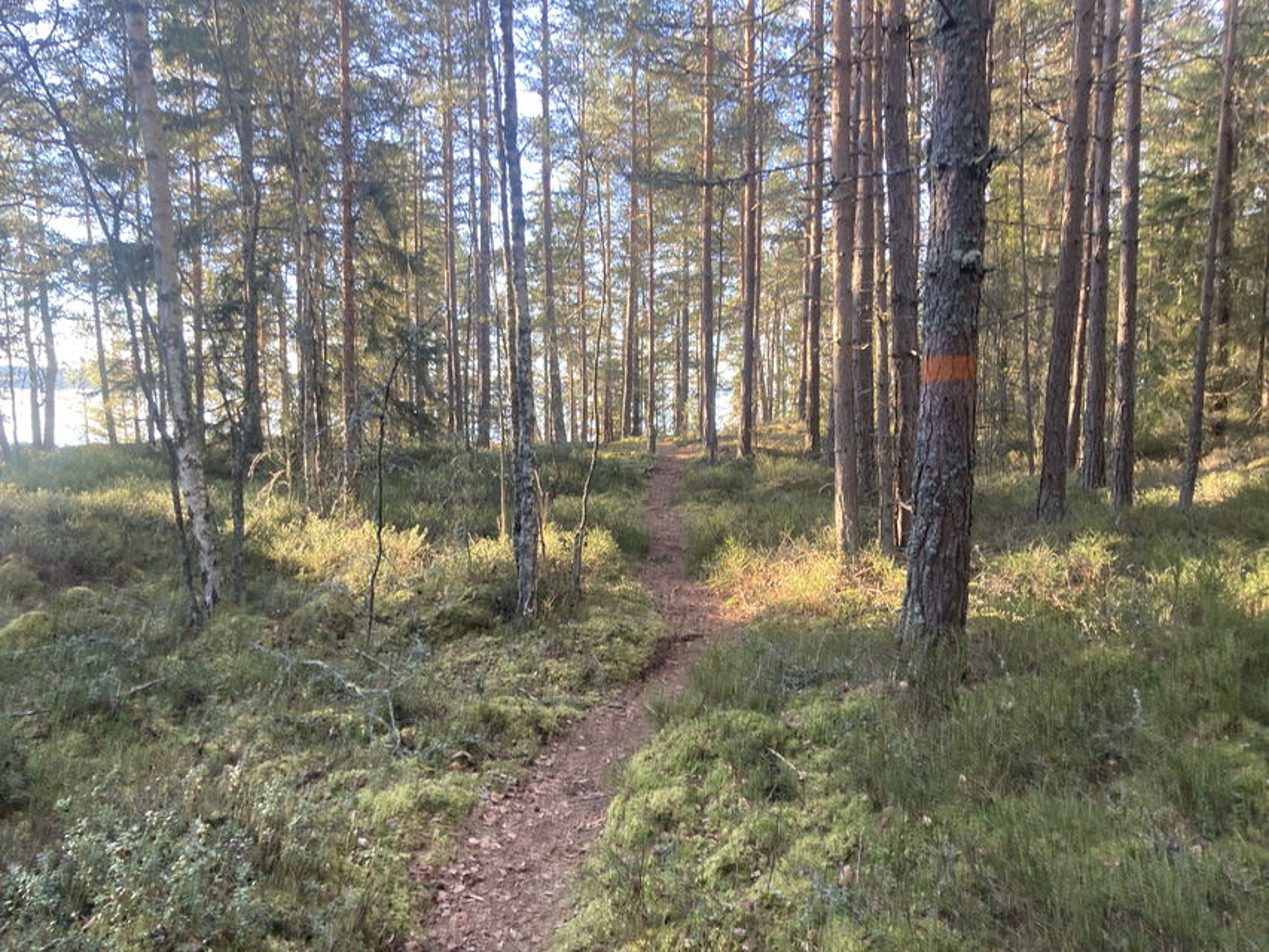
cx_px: 634
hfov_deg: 63.4
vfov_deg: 49.8
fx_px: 1027
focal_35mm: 28
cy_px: 476
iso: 64
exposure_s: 1/121
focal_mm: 3.99
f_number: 1.8
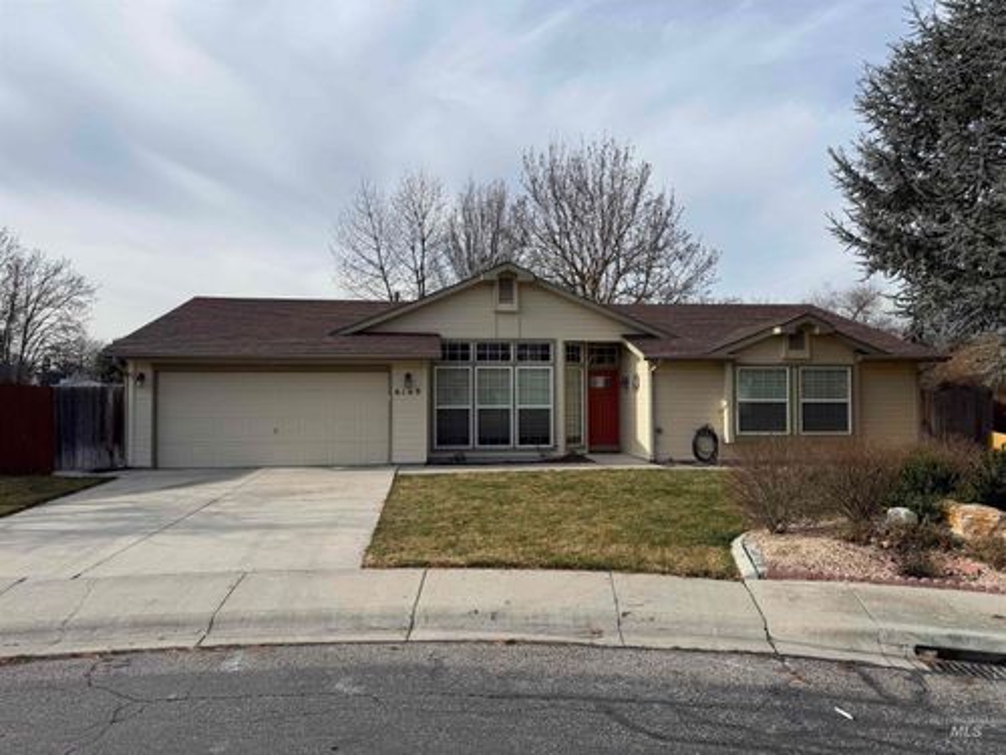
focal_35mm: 24
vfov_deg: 56.8
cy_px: 378
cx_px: 503
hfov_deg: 71.6
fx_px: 697
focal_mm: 6.76
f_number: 1.78
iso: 80
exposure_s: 1/4405
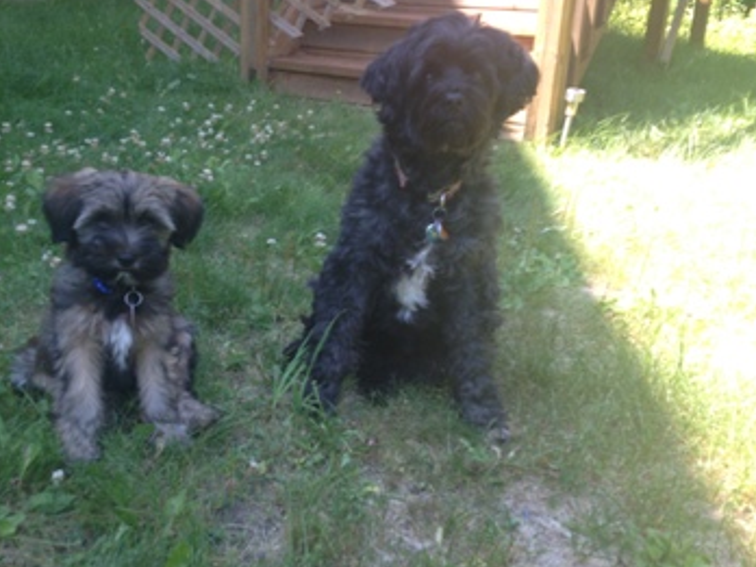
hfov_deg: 42.0
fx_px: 983
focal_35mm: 45
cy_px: 254
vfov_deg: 32.2
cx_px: 324
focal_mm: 4.28
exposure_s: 1/140
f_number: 2.4
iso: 50
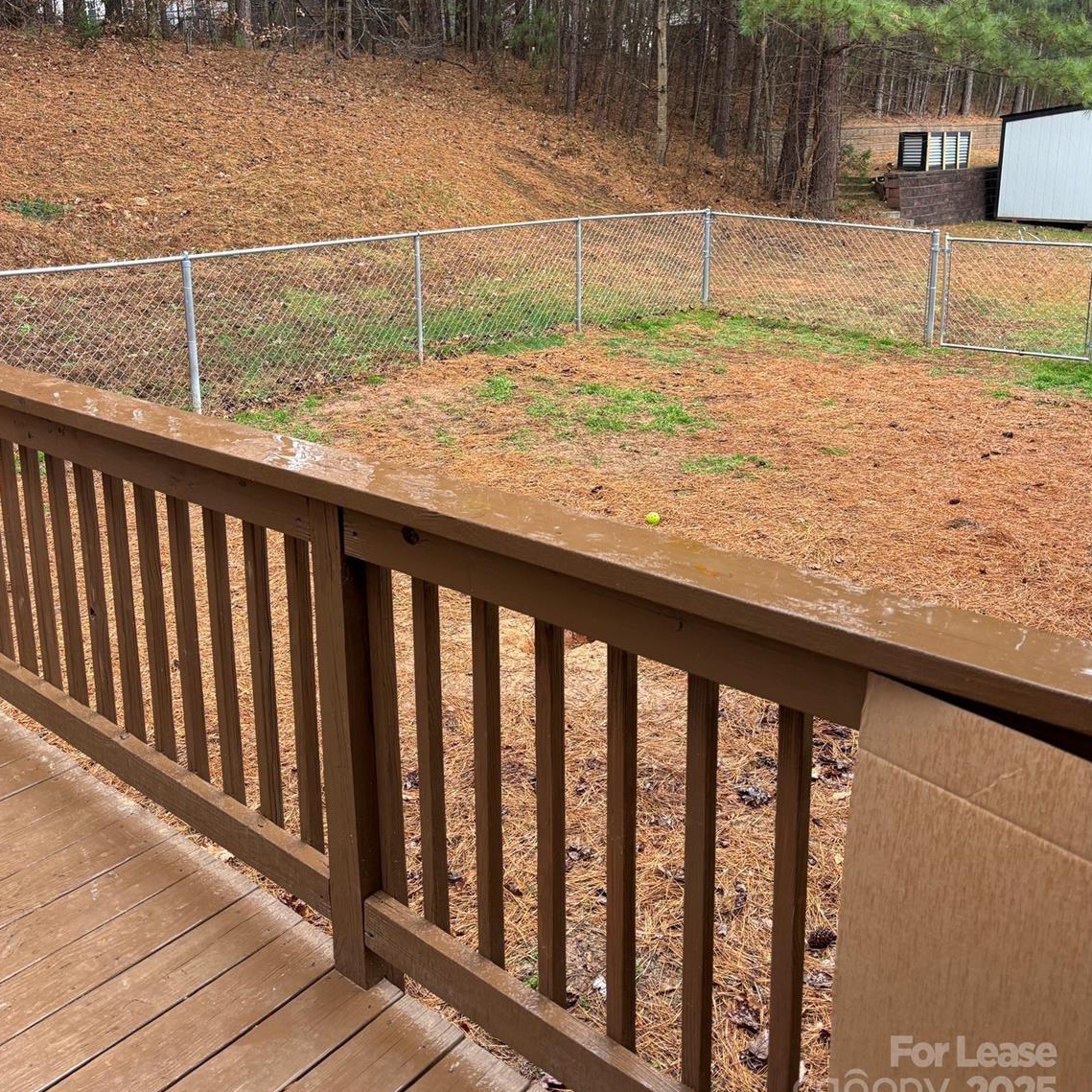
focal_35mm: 31
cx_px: 546
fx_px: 1106
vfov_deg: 51.9
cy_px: 401
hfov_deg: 52.5
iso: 80
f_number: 1.6
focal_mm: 5.96
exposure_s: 1/121
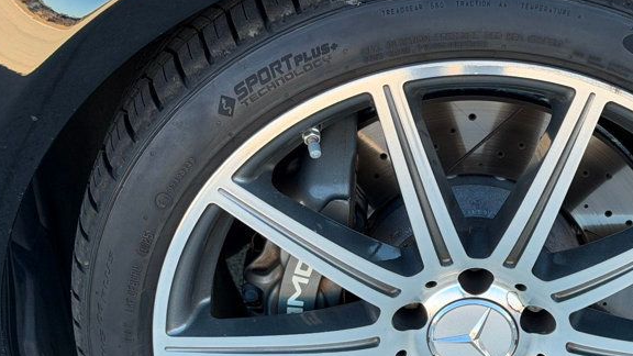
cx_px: 482
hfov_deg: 22.7
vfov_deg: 12.9
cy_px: 289
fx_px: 1561
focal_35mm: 93
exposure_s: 1/578
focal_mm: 6.76
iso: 80
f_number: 1.78
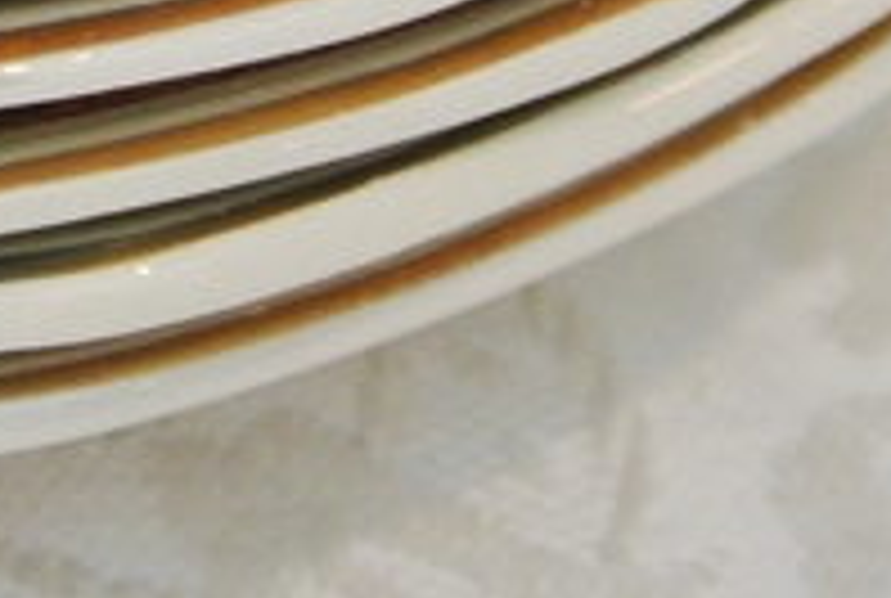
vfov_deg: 5.7
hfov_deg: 8.4
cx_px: -518
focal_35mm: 237
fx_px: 5879
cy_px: -519
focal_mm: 17.5
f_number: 4.5
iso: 800
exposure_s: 1/50
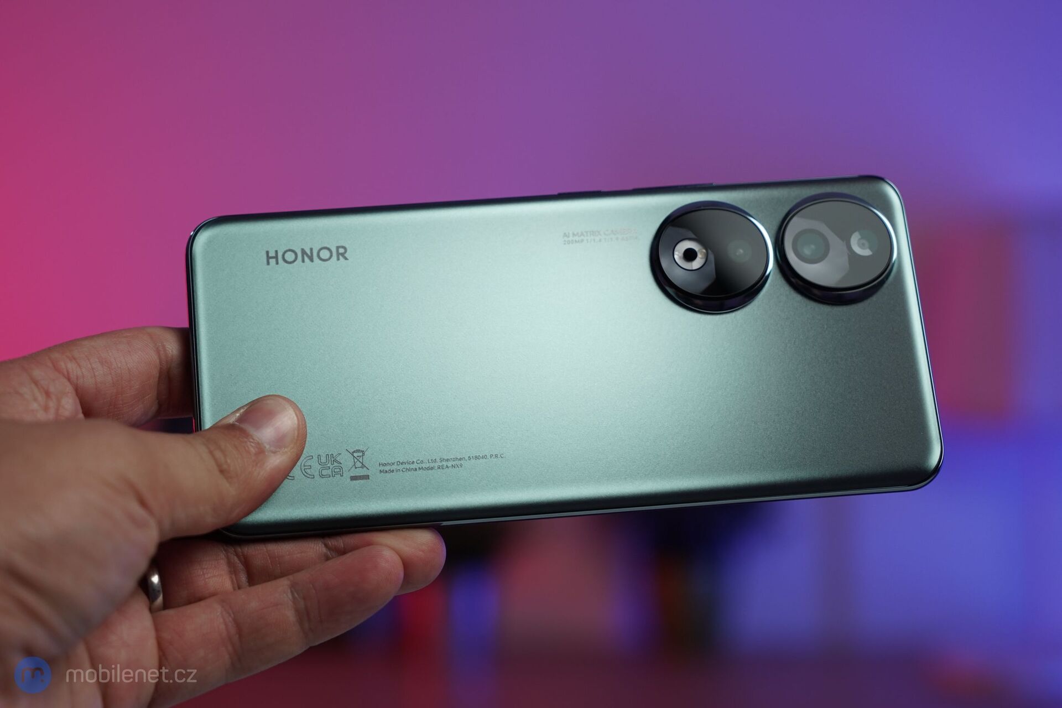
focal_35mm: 70
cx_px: 531
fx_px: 2065
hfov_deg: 28.8
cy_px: 354
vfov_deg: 19.5
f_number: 5
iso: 500
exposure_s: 1/160
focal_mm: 70
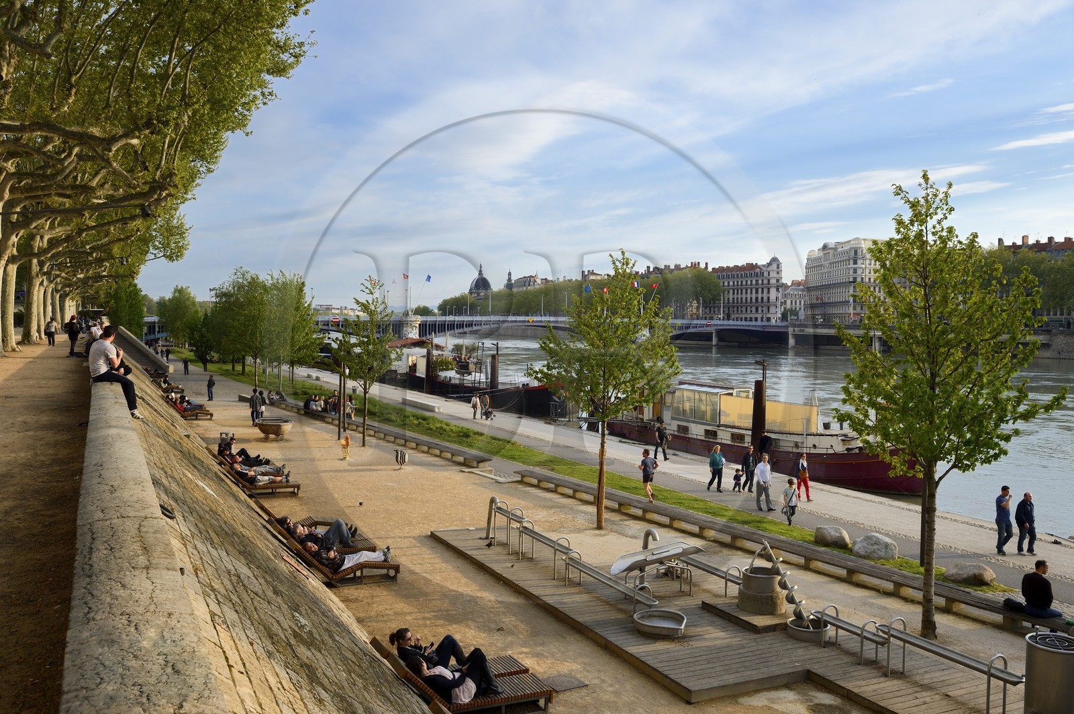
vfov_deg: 44.9
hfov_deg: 63.7
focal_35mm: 29
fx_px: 864
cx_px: 537
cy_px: 357
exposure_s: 1/250
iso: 200
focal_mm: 29
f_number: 9
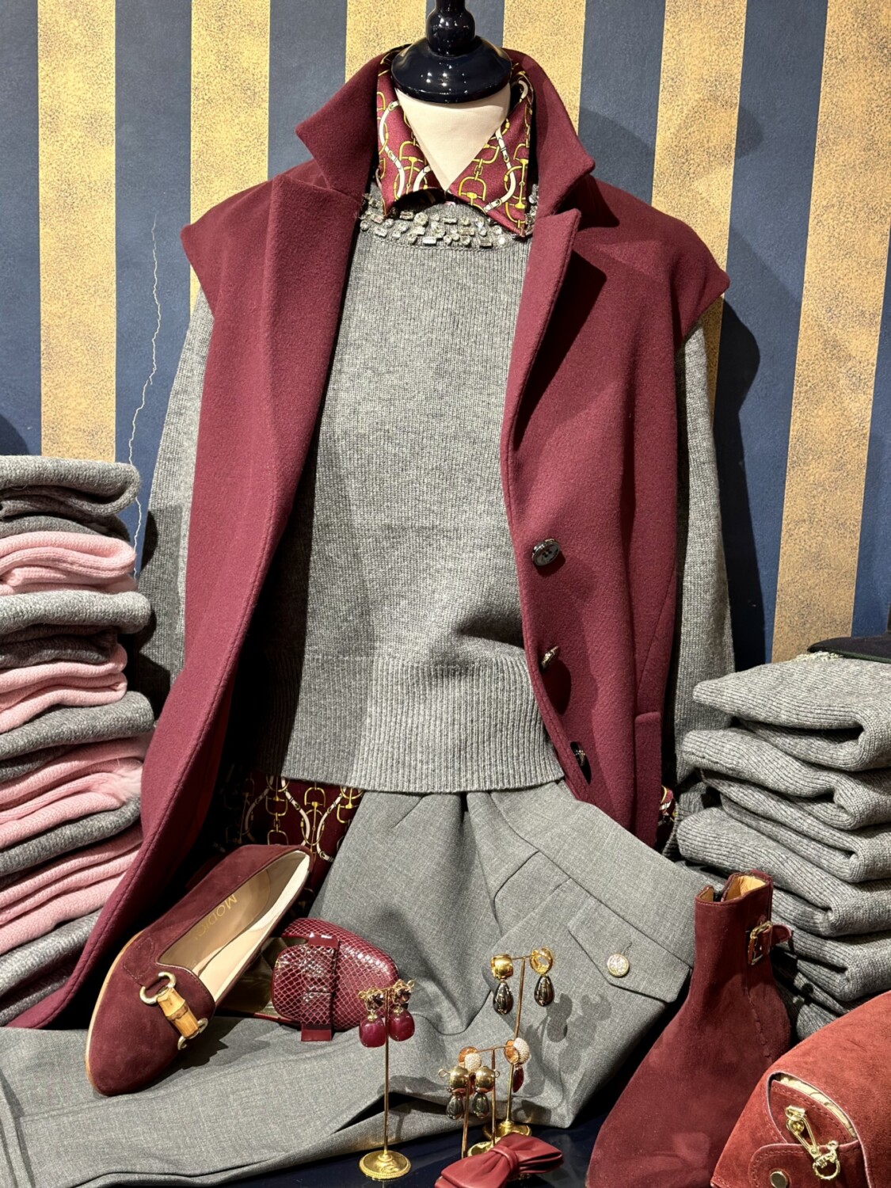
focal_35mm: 48
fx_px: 1647
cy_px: 594
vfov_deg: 39.7
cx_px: 446
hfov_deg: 30.3
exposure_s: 1/50
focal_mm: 6.86
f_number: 1.78
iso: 250
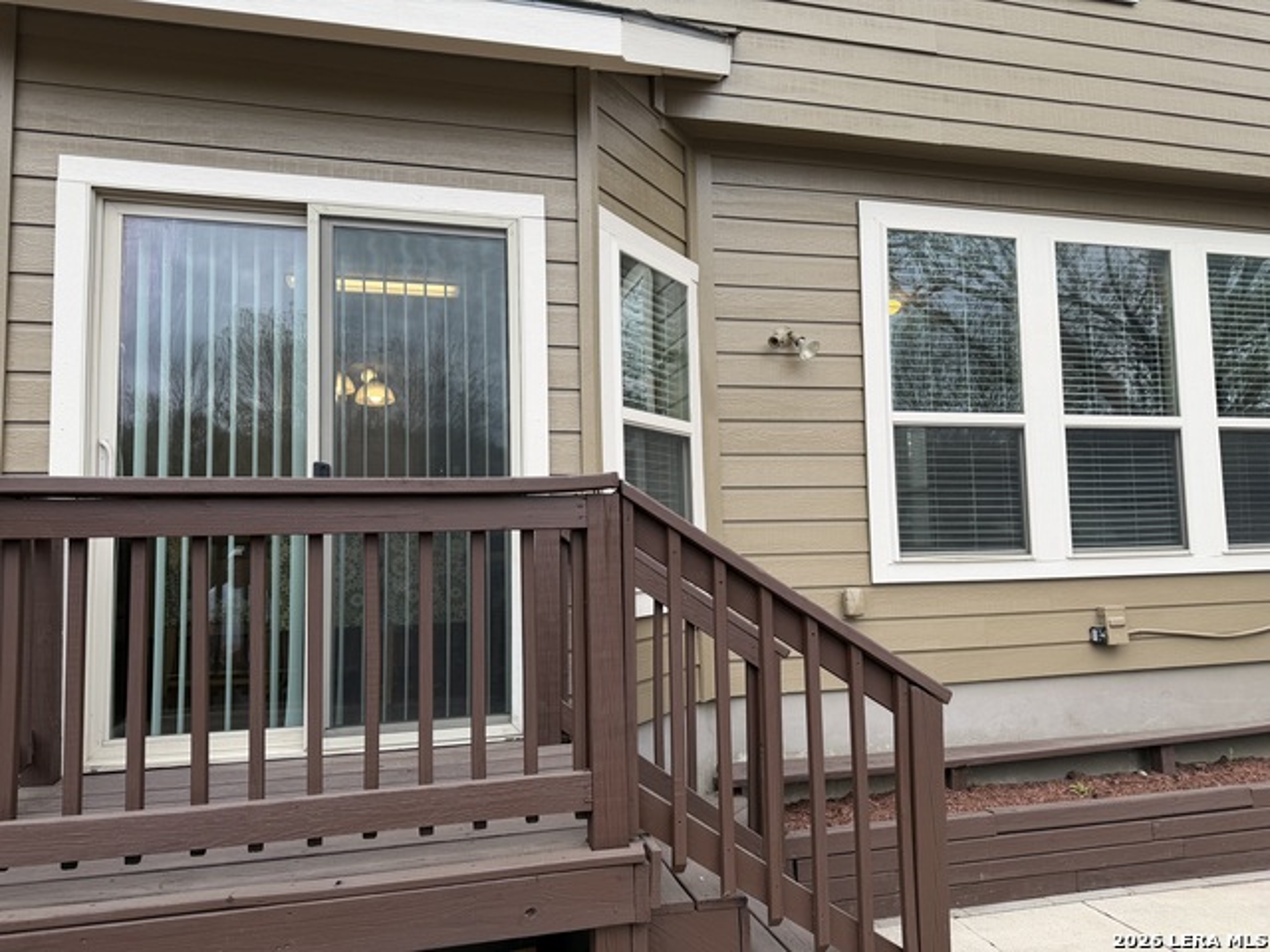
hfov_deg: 71.6
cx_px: 635
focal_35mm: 24
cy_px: 476
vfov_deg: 56.8
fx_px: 881
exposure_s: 1/336
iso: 80
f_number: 1.78
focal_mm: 6.76
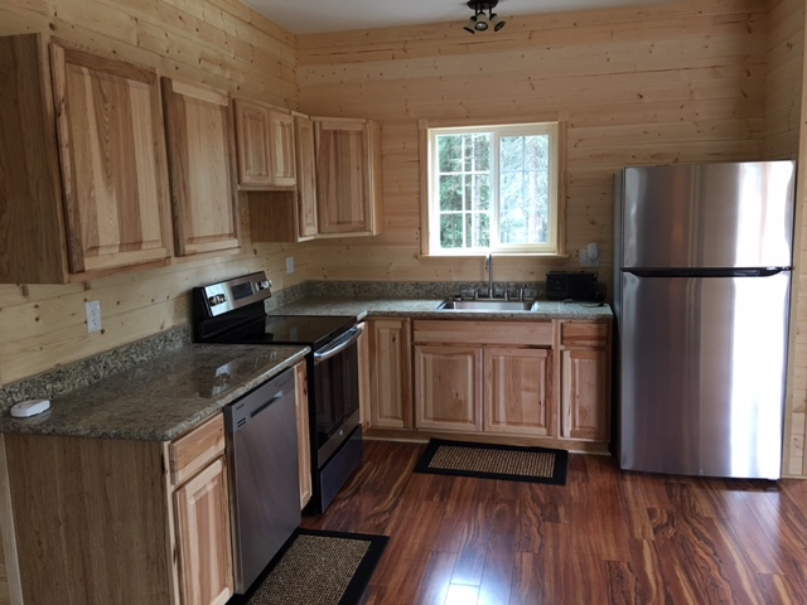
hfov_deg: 61.7
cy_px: 302
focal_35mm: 29
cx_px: 404
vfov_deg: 48.2
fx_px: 676
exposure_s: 1/15
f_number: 2.2
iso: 40
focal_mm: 4.15
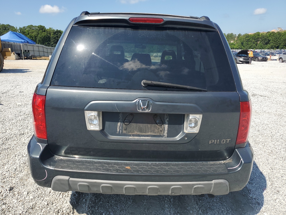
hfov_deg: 67.3
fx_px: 215
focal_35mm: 26
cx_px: 143
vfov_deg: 53.1
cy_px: 108
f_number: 1.5
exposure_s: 1/2500
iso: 50
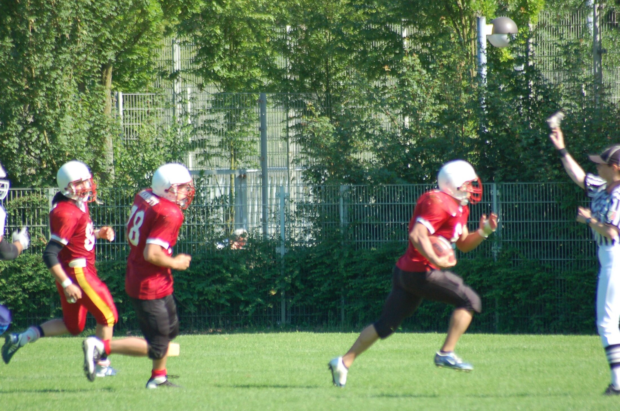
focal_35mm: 450
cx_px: 310
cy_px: 206
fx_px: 7735
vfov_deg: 3.0
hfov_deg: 4.6
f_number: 5.6
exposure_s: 1/500
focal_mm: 300
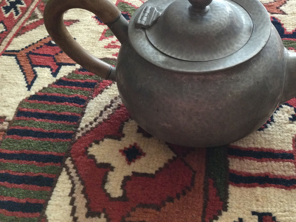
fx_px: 376
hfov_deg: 42.2
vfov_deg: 32.5
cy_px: 66
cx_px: 204
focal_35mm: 44
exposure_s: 1/33
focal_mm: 3.3
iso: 125
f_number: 2.4
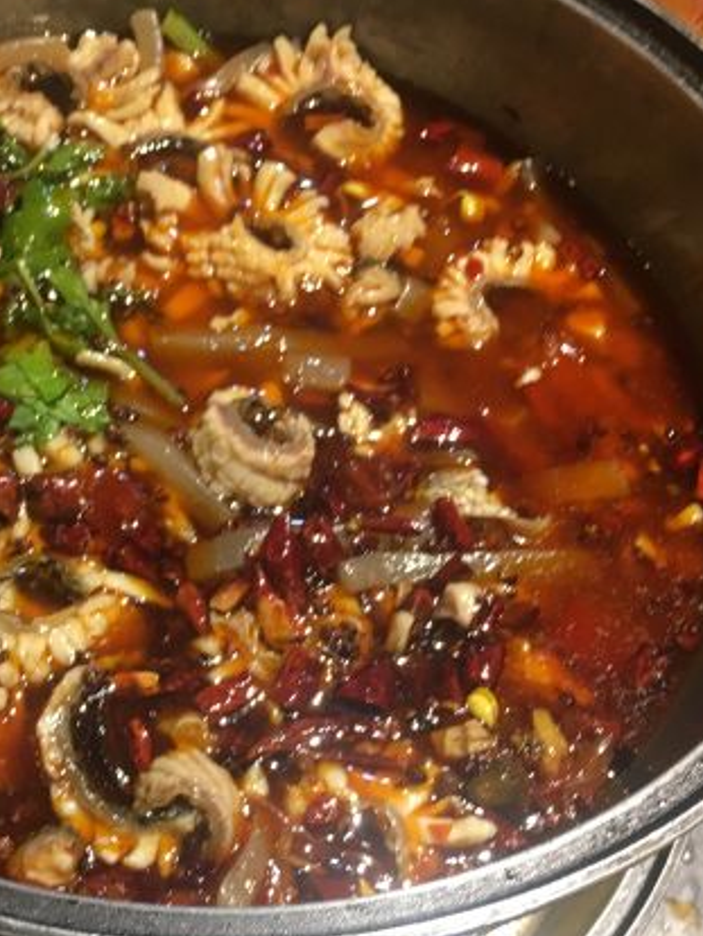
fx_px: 1325
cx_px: 175
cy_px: 538
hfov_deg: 29.2
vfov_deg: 38.8
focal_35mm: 49
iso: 100
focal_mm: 4.15
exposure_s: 1/33
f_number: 2.2
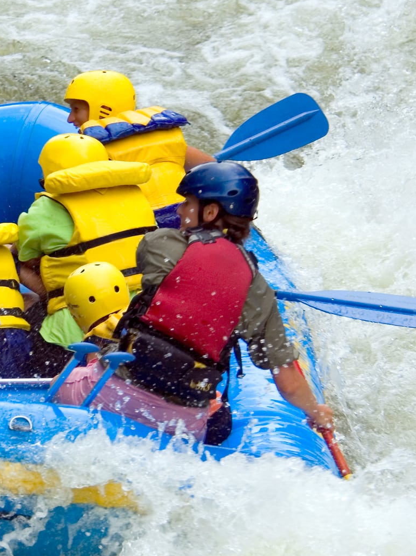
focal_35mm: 326
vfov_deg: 6.1
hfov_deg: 4.6
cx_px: 8
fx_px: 5226
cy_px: 324
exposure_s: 1/500
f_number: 5
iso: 200
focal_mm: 116
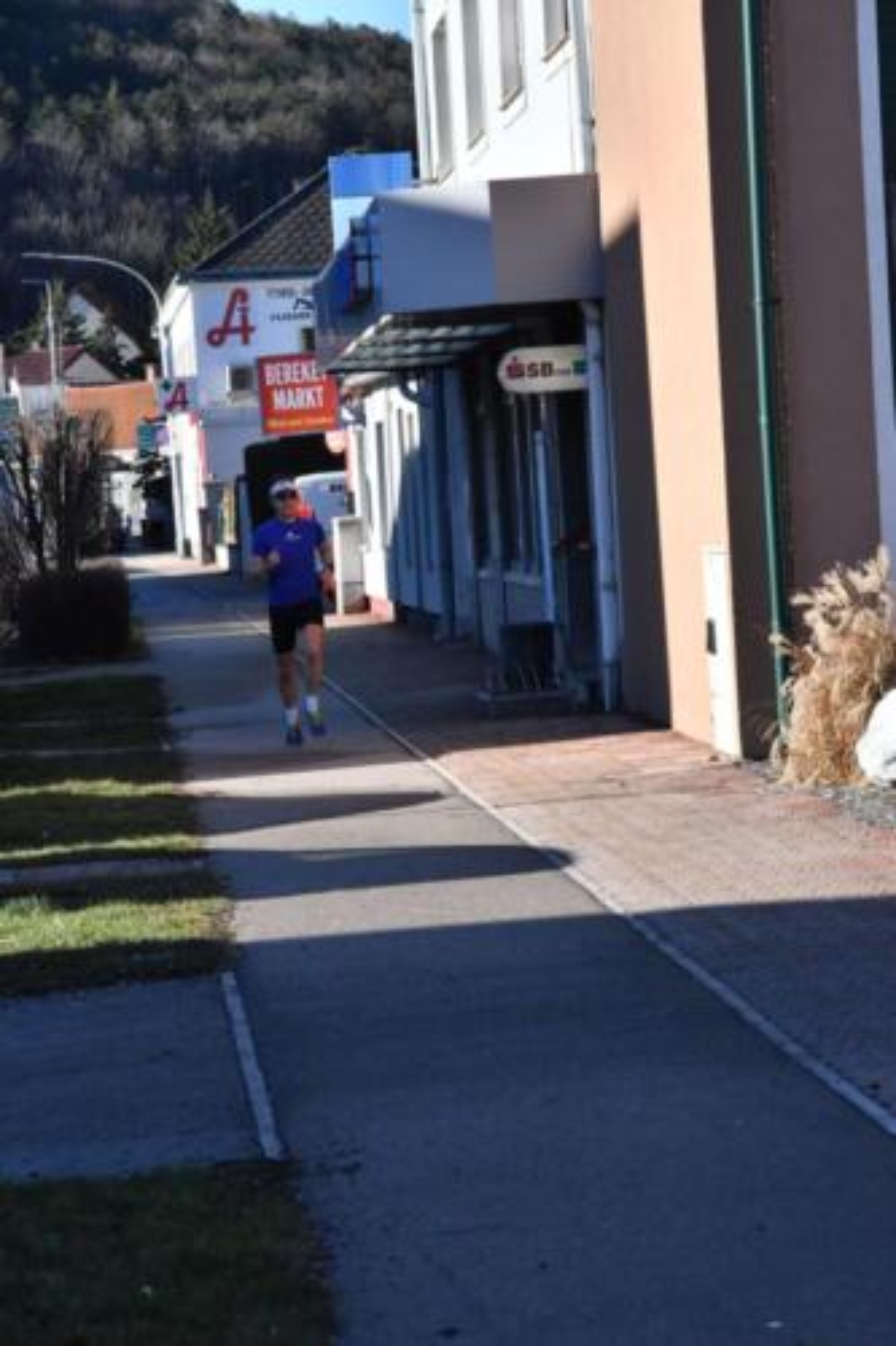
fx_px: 5323
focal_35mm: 142
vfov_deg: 14.4
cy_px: 673
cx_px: 448
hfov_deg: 9.6
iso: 2000
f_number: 16
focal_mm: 95
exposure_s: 1/1600
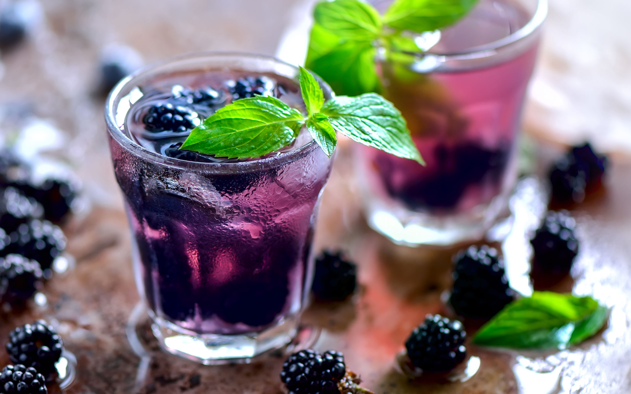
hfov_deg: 13.0
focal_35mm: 161
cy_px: 198
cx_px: 316
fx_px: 2760
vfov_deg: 8.2
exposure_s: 2.5
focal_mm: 105
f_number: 3.5
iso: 100
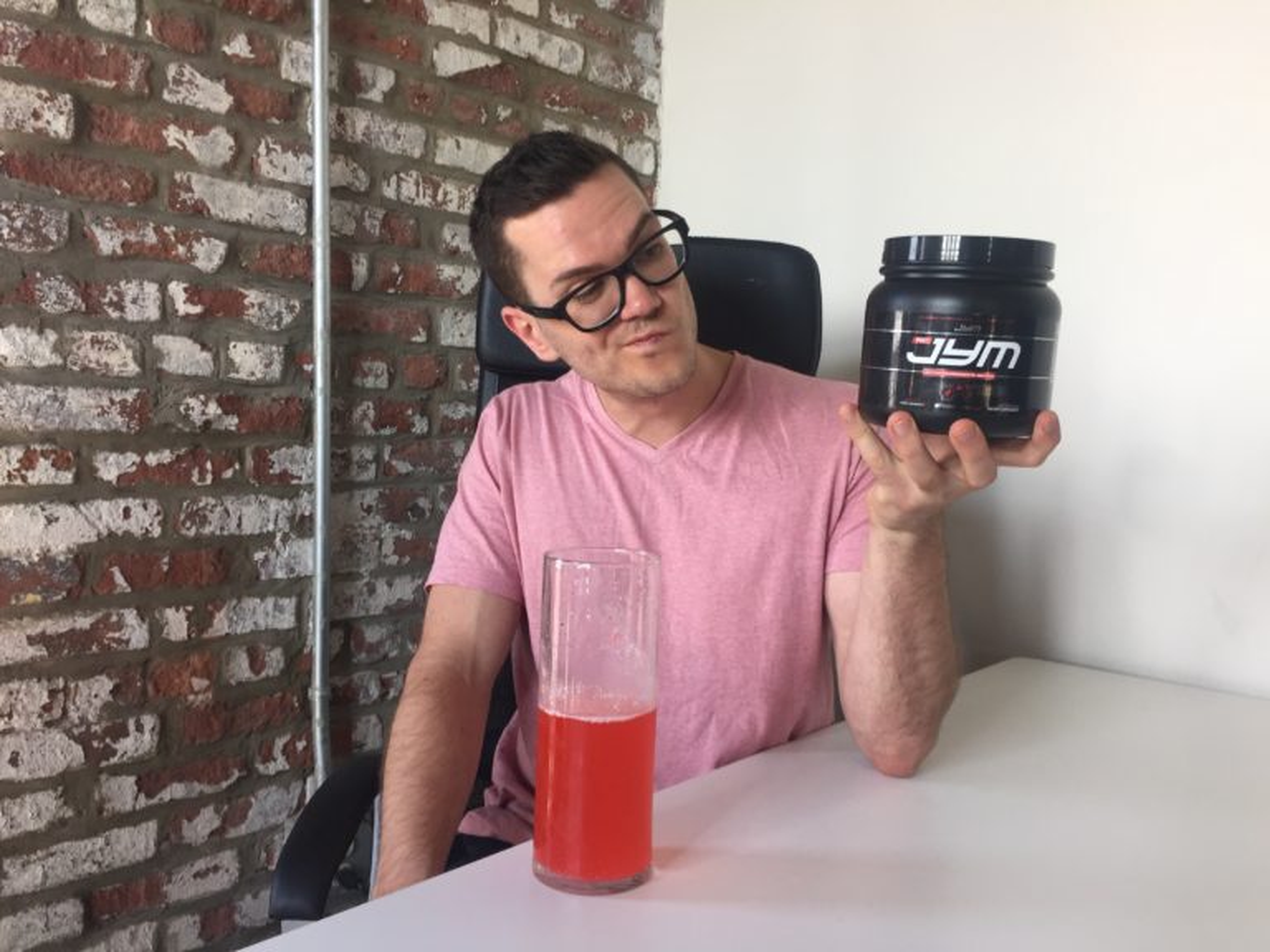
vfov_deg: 48.2
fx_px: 1064
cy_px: 476
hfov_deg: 61.7
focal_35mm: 29
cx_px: 635
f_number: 2.2
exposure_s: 1/60
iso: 40
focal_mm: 4.15
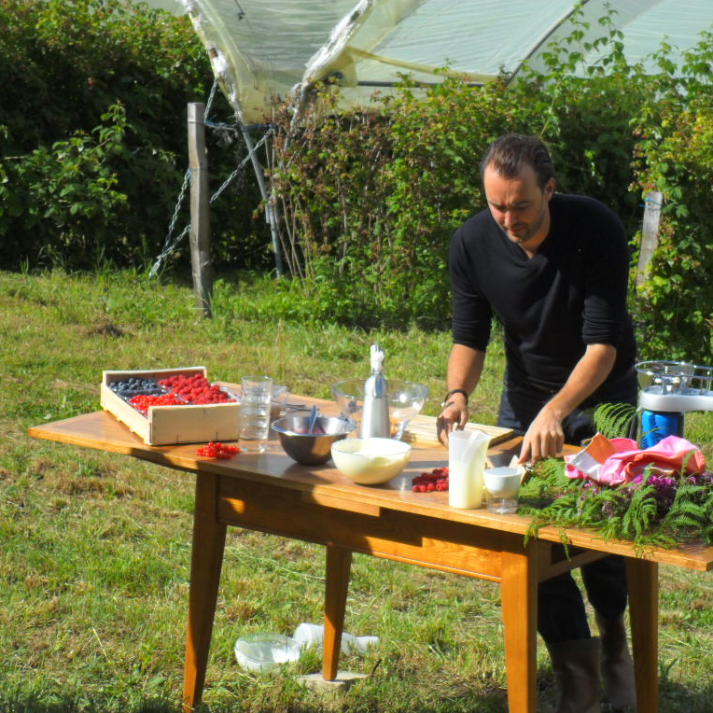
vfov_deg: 13.6
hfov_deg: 13.6
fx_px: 2983
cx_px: 472
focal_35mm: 128
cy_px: 357
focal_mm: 19.6
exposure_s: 1/500
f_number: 5
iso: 100
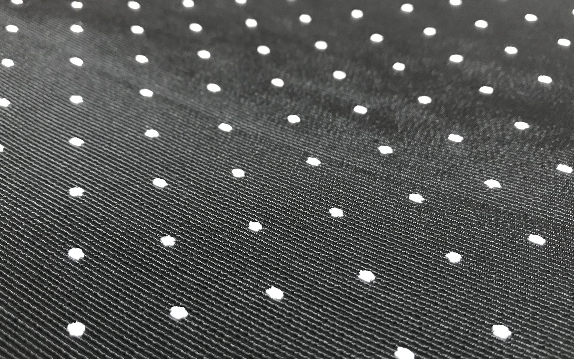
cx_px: 284
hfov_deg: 58.1
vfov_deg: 38.3
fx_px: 516
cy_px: 201
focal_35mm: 33
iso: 100
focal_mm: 3.99
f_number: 1.8
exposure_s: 1/15
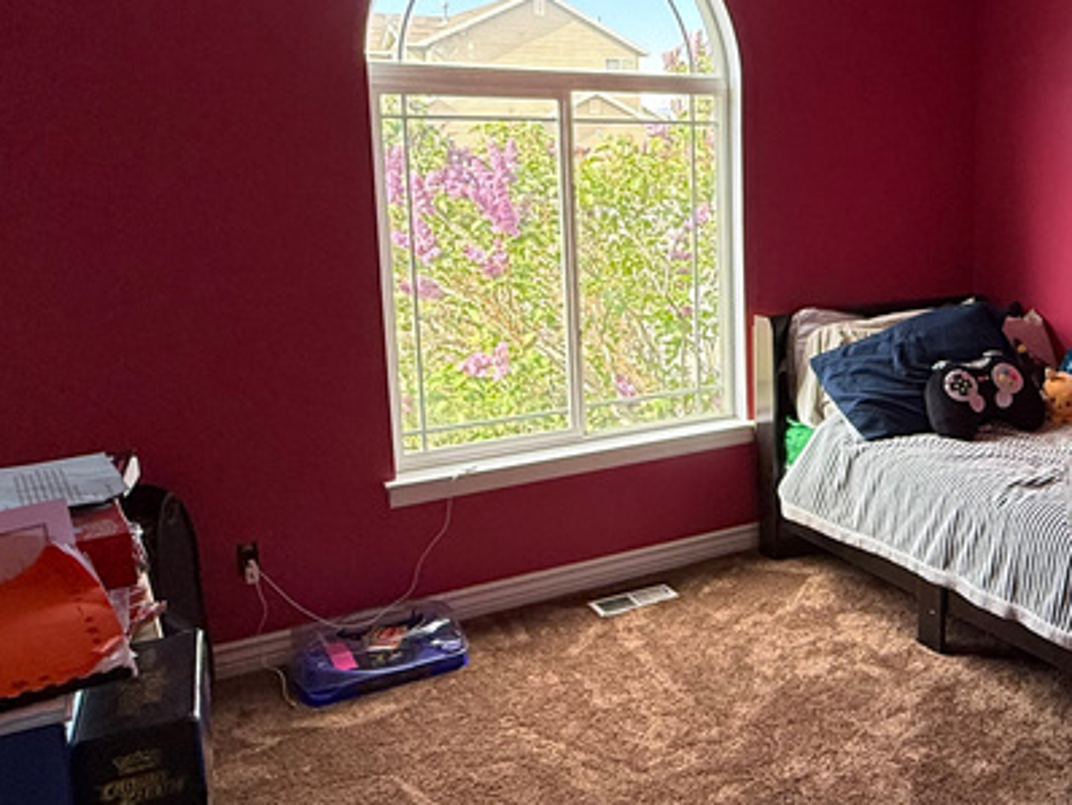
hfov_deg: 47.9
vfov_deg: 39.5
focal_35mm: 36
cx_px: 889
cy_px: 312
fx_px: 1116
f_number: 2.2
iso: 125
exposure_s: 1/99
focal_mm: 2.22
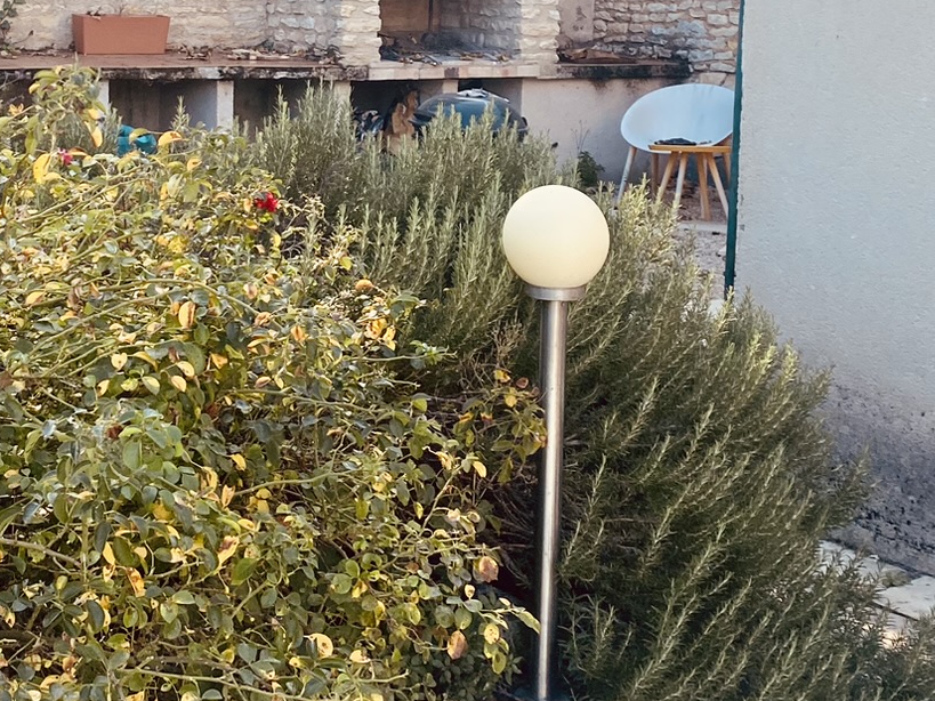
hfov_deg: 29.6
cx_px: 296
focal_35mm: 65
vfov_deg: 21.9
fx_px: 1755
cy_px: 29
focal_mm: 4.25
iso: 32
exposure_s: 1/477
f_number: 1.8
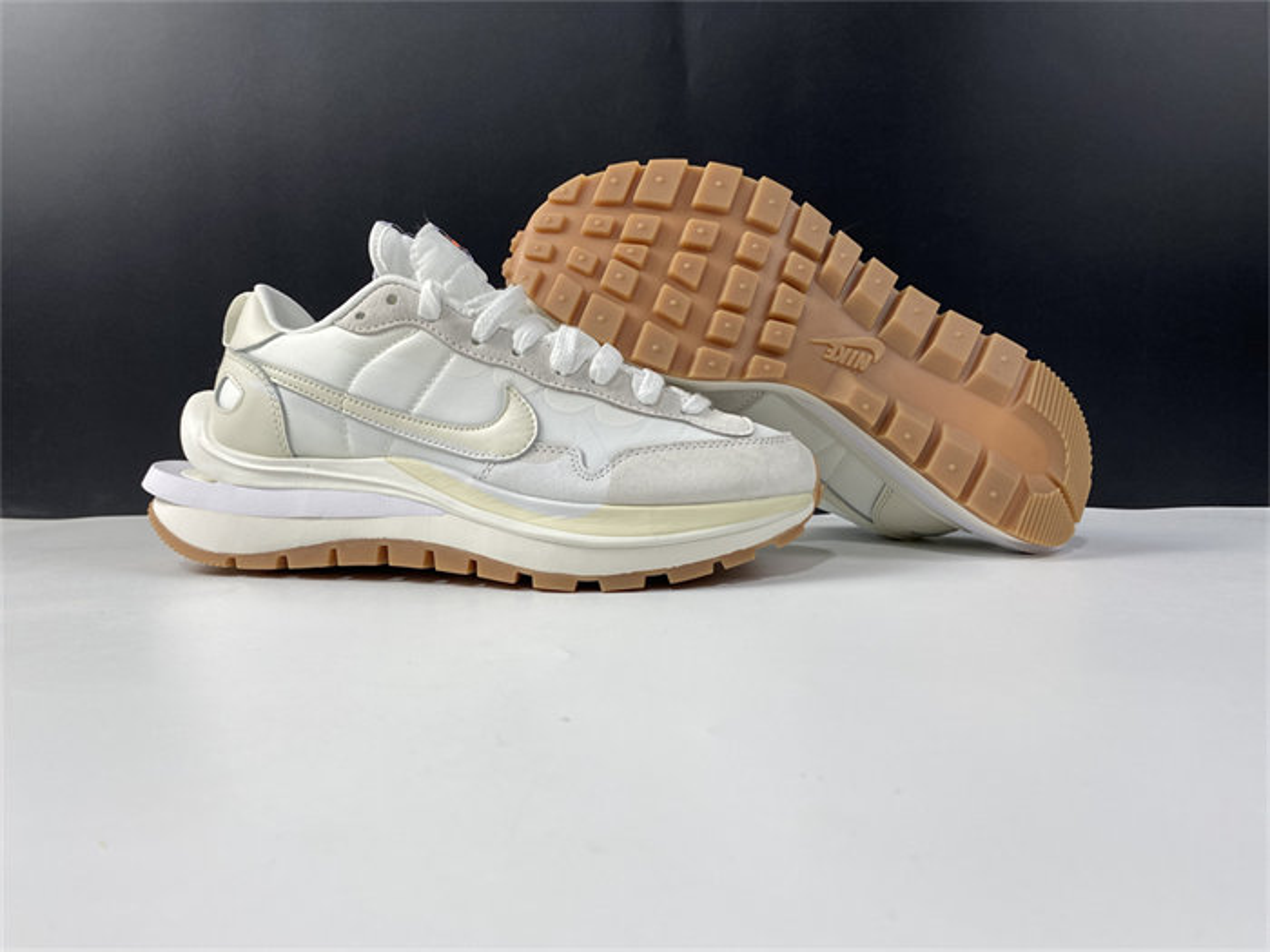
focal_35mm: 26
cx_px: 635
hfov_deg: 67.3
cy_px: 476
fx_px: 954
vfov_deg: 53.1
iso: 50
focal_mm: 4.25
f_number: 1.8
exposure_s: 1/100
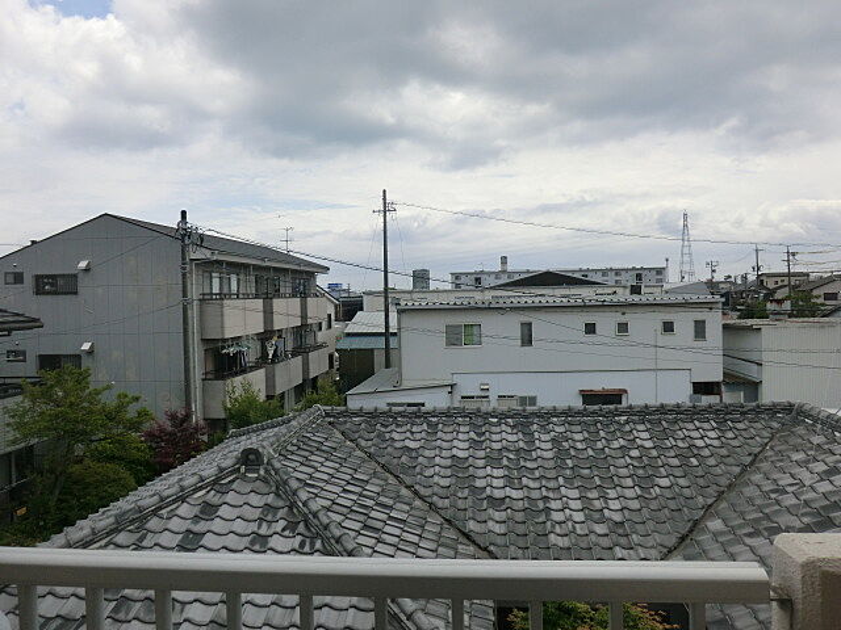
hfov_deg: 71.6
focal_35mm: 24
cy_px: 315
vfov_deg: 56.8
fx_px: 583
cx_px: 420
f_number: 7.5
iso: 80
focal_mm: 4.3
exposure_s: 1/400
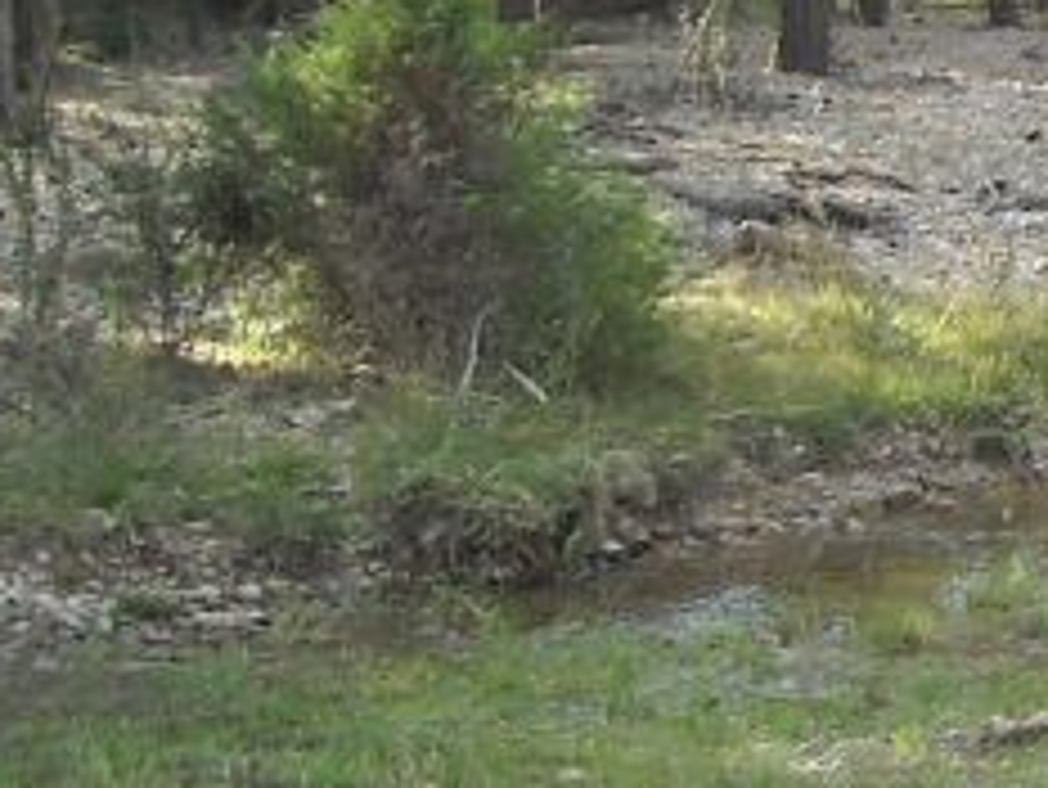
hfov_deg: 11.7
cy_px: -5
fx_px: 4665
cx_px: 1975
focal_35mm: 154
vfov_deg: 9.6
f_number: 2.8
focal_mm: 5.7
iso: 64
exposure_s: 1/96
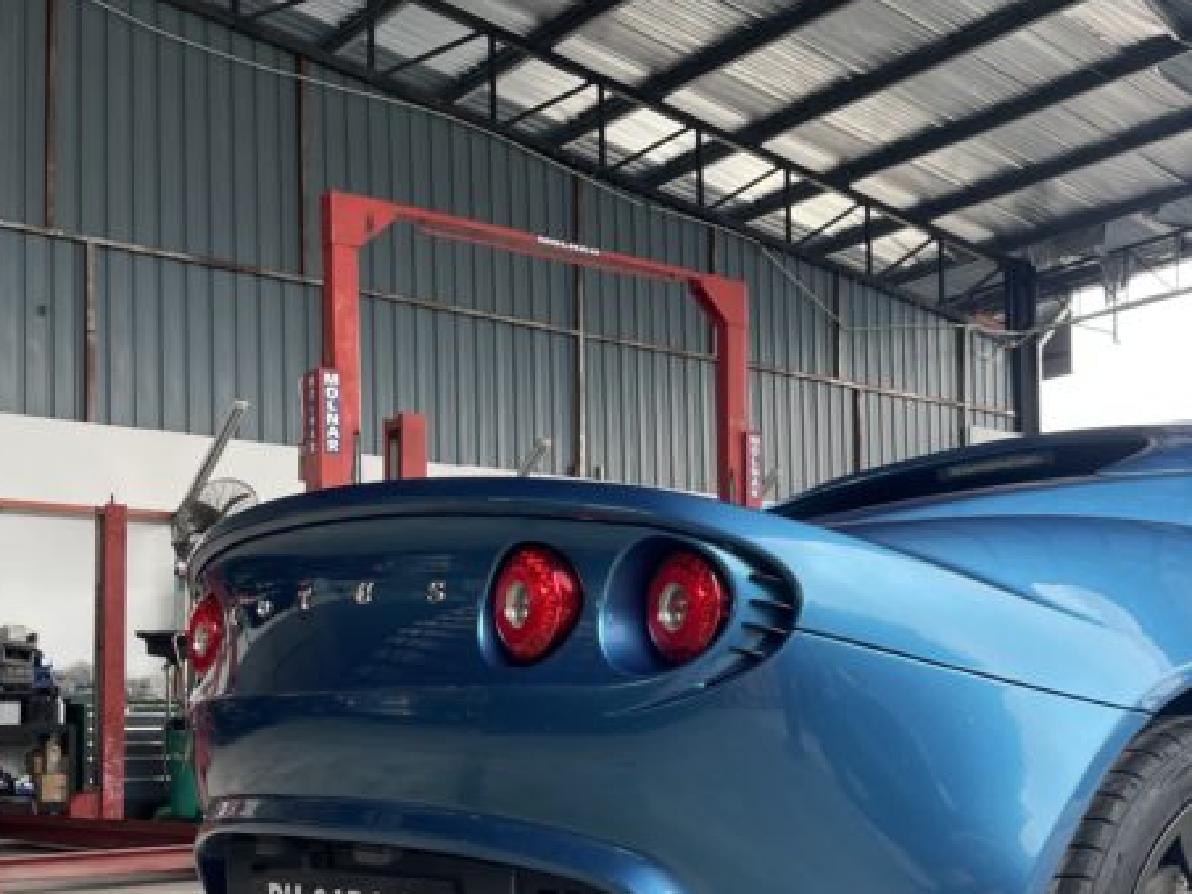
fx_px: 1584
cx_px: 1015
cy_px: 636
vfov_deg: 31.1
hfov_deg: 39.0
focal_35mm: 46
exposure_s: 1/170
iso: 32
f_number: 1.6
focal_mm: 4.2
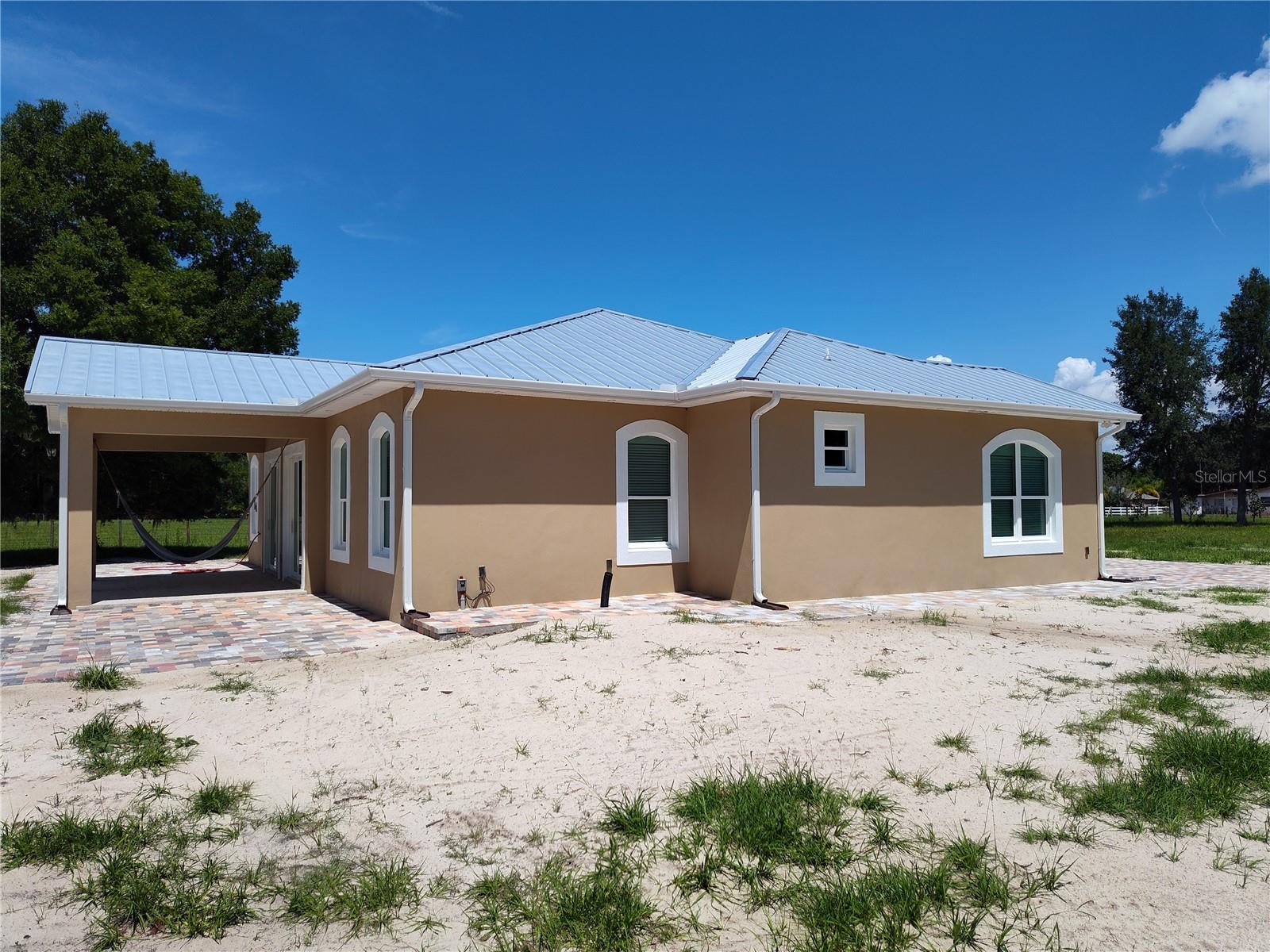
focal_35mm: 23
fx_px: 844
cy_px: 476
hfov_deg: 73.9
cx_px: 635
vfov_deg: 58.9
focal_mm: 5.56
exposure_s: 1/2281
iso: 100
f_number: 1.8
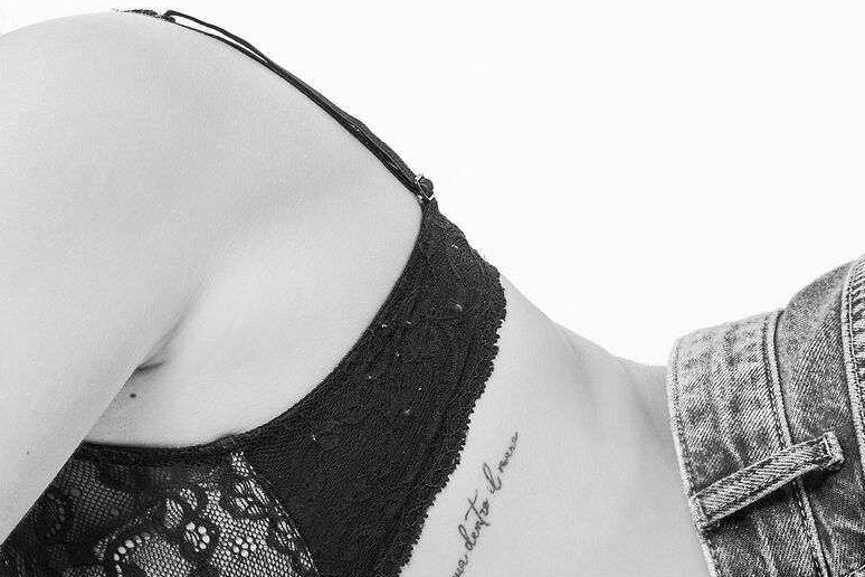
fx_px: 3724
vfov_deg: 8.9
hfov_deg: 13.2
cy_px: 356
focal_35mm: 155
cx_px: 287
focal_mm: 50
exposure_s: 1/125
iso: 200
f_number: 8
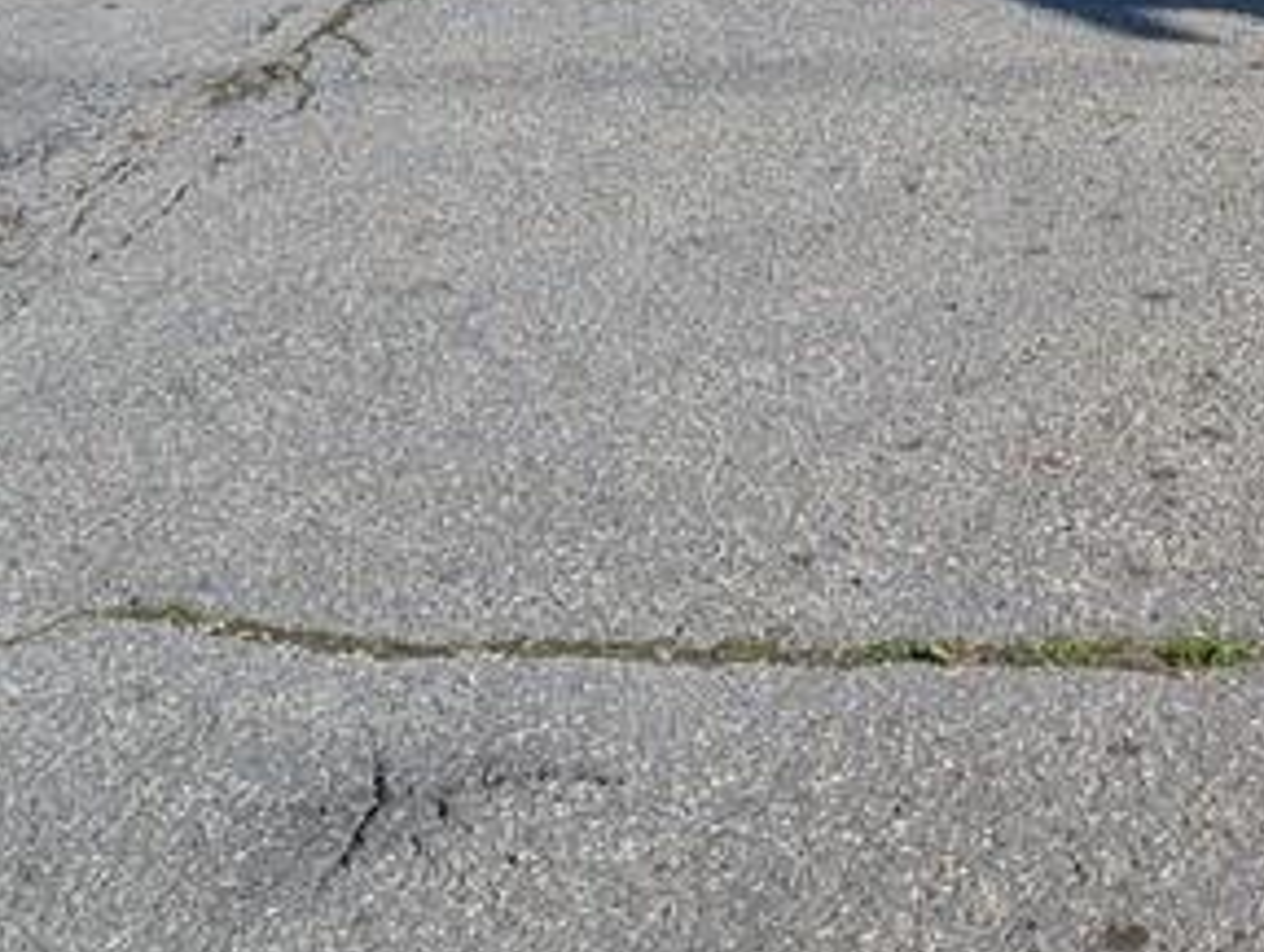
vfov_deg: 16.5
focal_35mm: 85
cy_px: -272
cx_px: 1771
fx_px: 3109
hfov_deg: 20.4
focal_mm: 6.9
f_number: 1.68
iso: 21
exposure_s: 1/1764
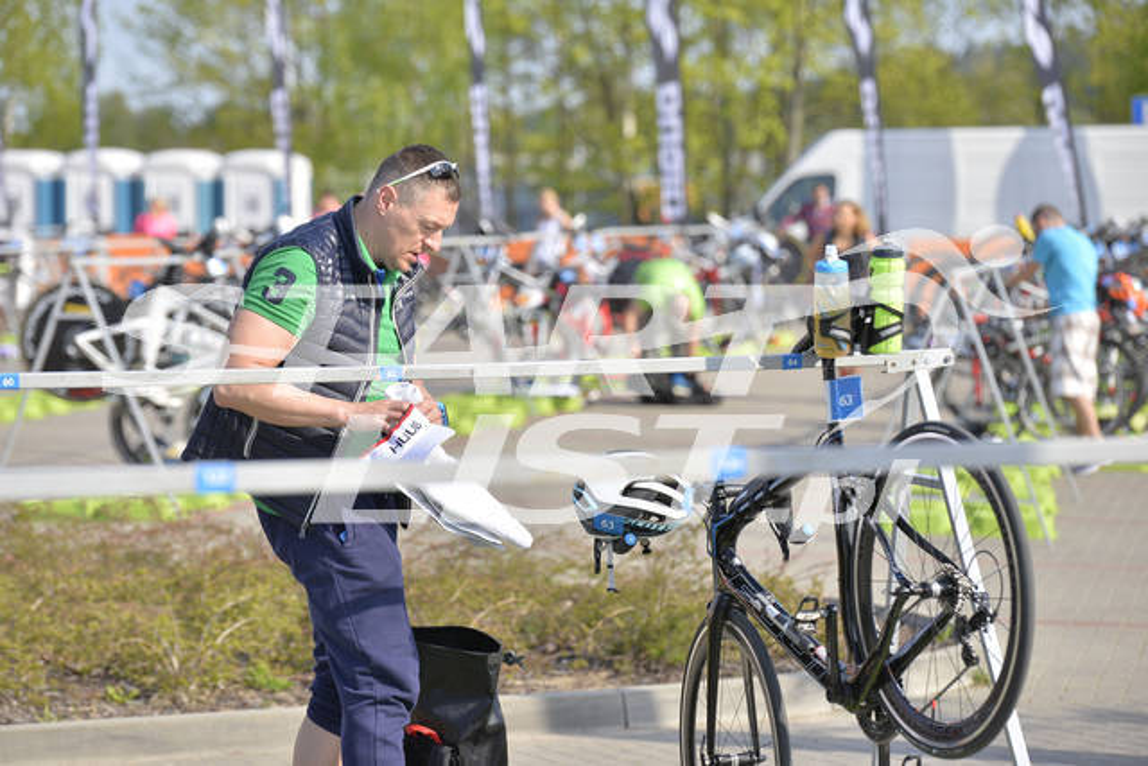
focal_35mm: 122
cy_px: 383
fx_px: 3891
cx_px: 574
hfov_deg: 16.8
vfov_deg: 11.2
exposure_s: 1/2000
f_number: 4
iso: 200
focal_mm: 122
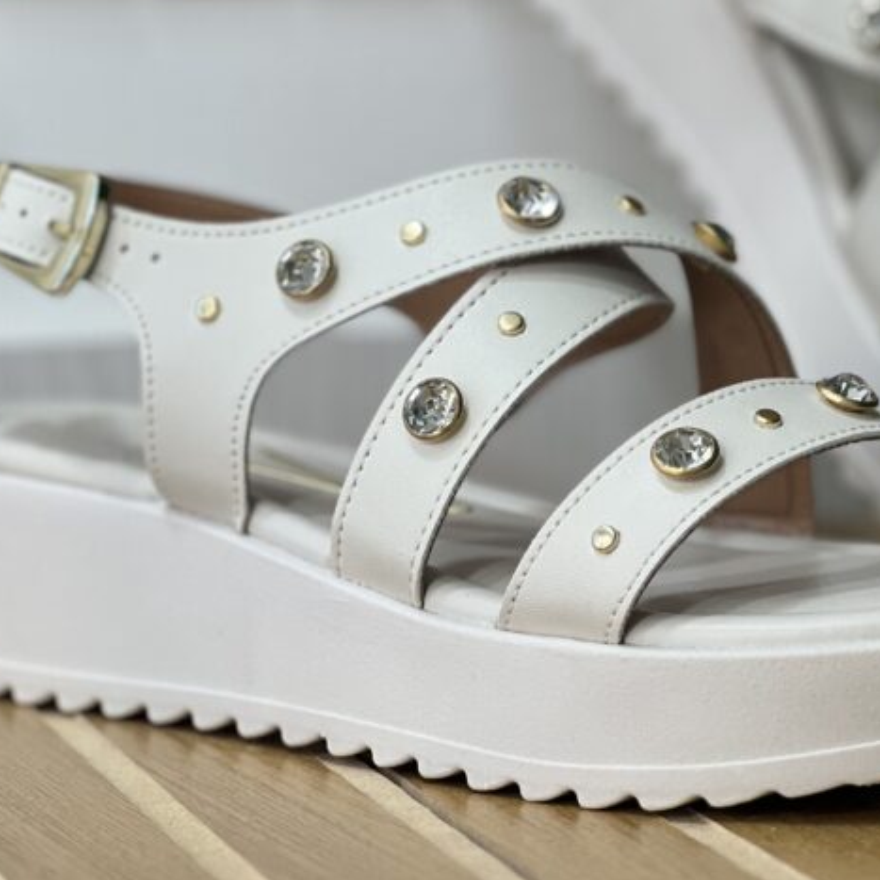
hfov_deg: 12.8
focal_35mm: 136
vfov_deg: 12.8
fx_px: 3912
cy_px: 169
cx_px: 601
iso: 80
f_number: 2.8
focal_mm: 9
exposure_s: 1/120
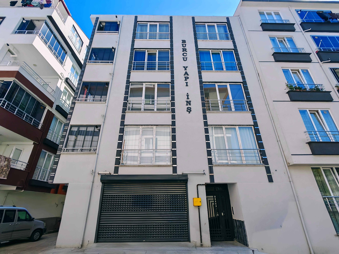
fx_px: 157
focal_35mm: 16
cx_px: 170
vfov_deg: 78.1
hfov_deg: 94.5
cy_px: 127
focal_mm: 1.82
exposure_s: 1/1100
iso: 50
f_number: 2
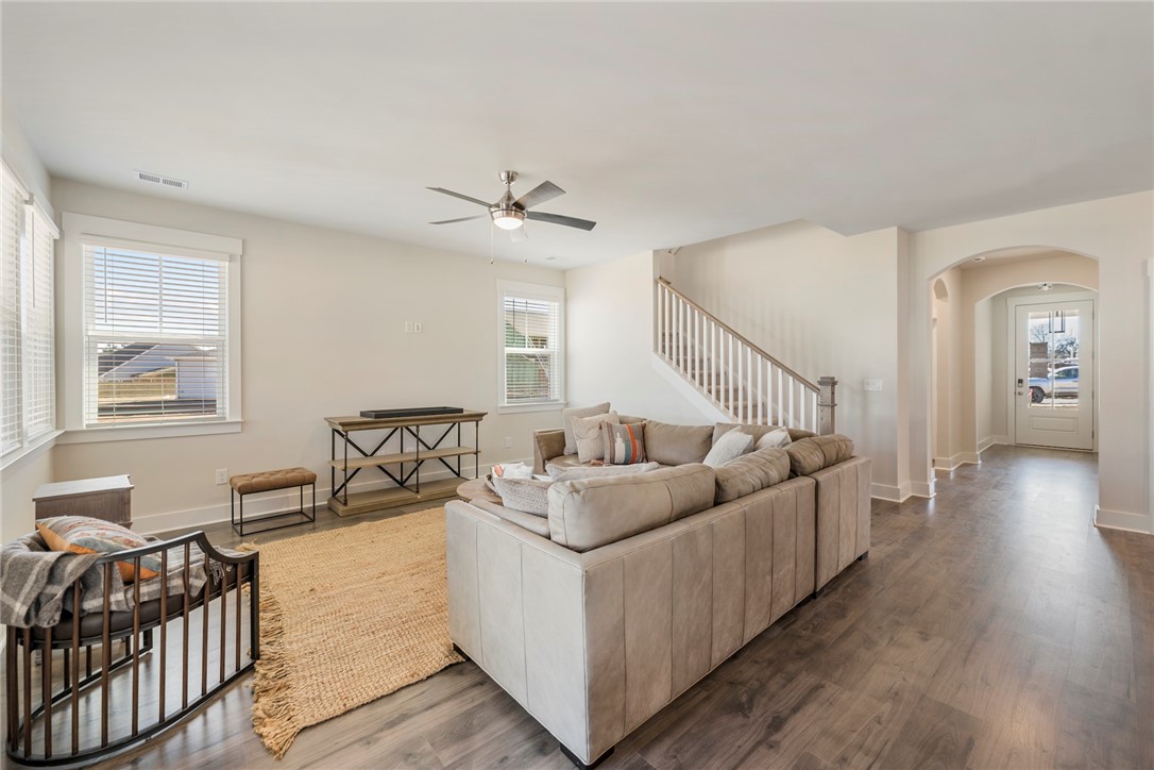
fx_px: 449
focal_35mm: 14
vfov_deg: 81.2
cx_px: 577
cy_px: 385
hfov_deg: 104.3
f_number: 5.6
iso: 400
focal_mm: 14
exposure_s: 1/10
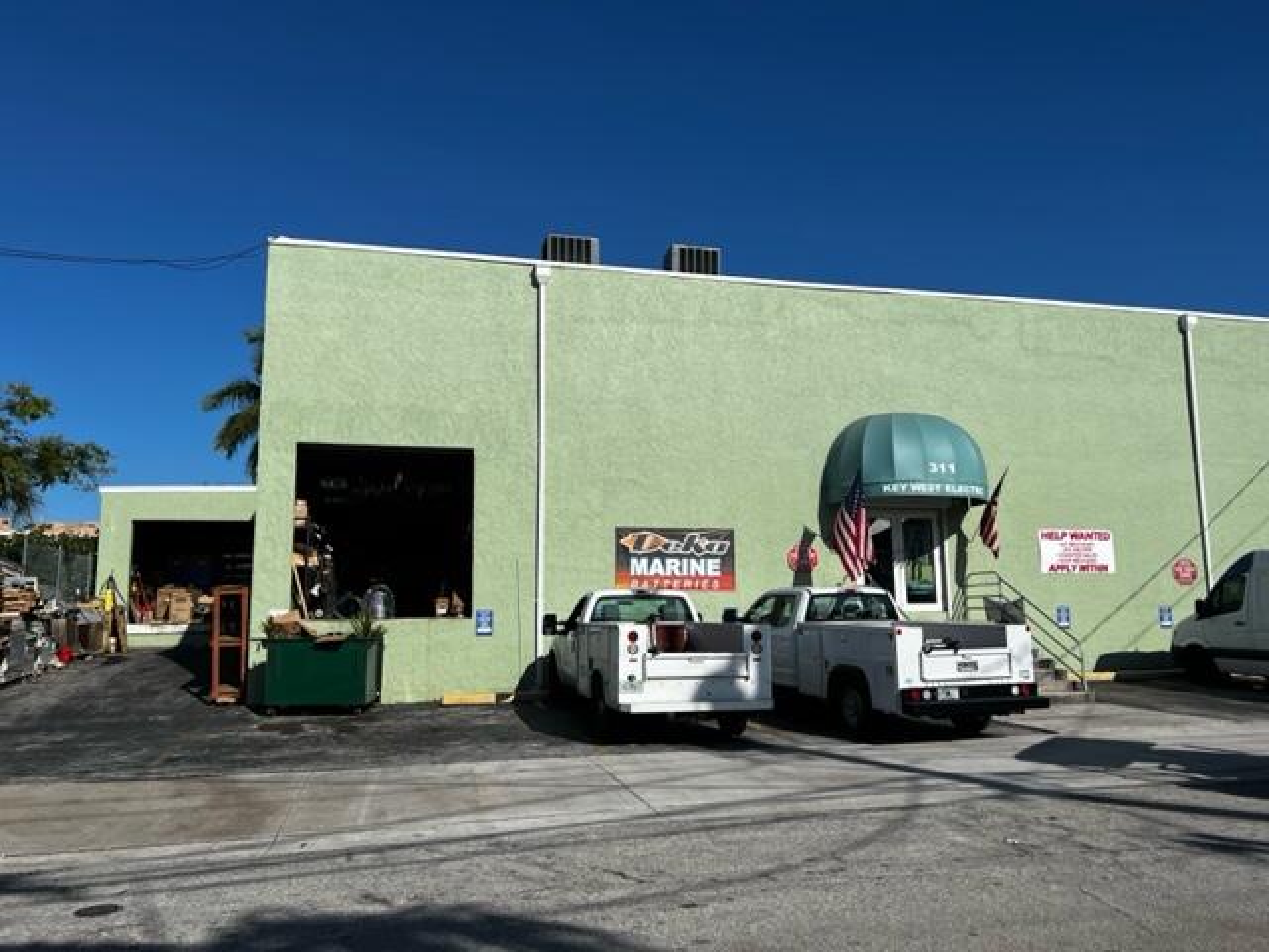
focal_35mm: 26
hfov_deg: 67.3
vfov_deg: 53.1
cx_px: 634
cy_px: 476
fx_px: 953
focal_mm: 5.7
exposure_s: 1/9434
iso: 50
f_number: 1.5
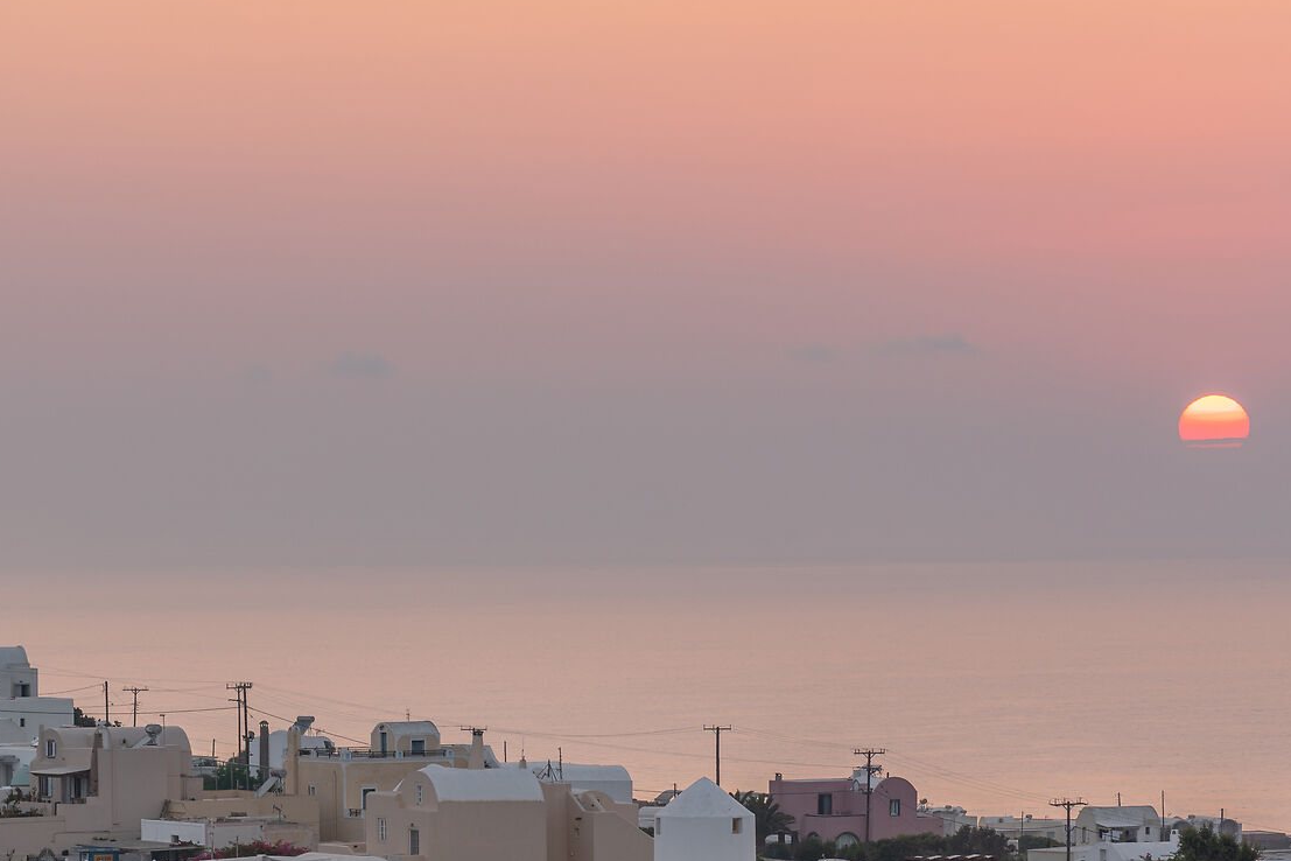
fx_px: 7387
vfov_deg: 6.6
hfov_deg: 9.9
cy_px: 865
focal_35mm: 206
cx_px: 178
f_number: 11
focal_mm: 95
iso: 100
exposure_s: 1/10
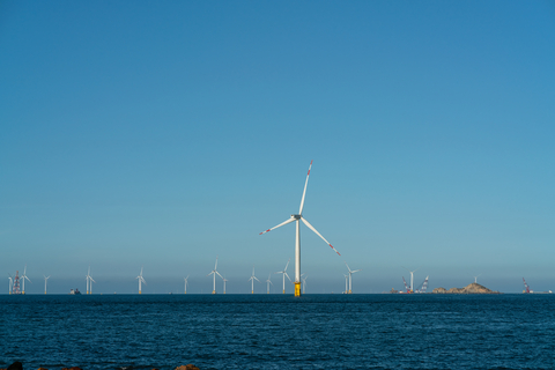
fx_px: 1310
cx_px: 278
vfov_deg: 16.1
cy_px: 185
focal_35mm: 85
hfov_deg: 23.9
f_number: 8
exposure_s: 1/1250
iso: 100
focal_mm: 85
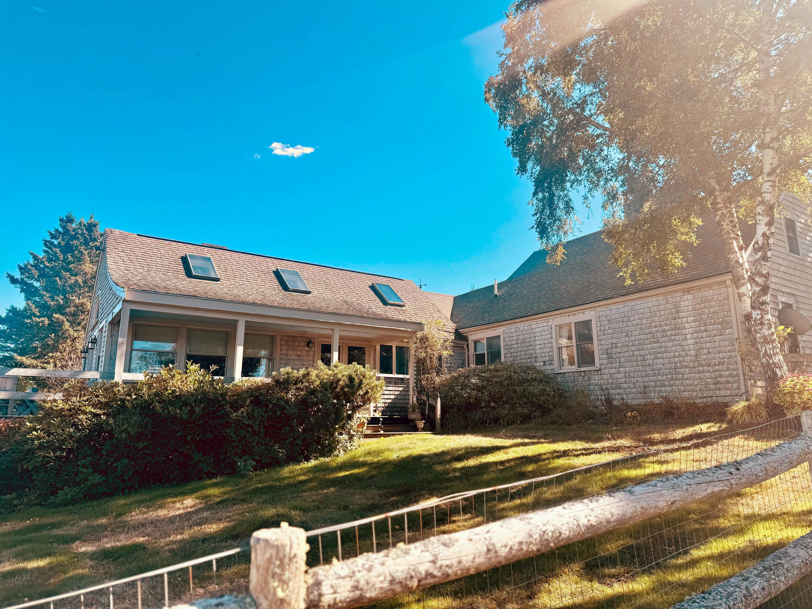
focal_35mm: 24
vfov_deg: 56.8
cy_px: 304
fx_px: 563
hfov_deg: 71.6
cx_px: 406
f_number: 1.78
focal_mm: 6.76
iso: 80
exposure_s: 1/2506
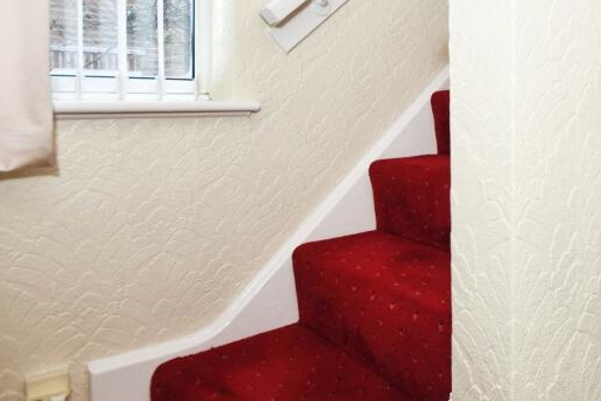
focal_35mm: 30
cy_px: 98
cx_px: 533
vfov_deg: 42.3
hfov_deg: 54.5
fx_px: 501
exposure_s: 1/60
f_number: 8
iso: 400
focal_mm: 10
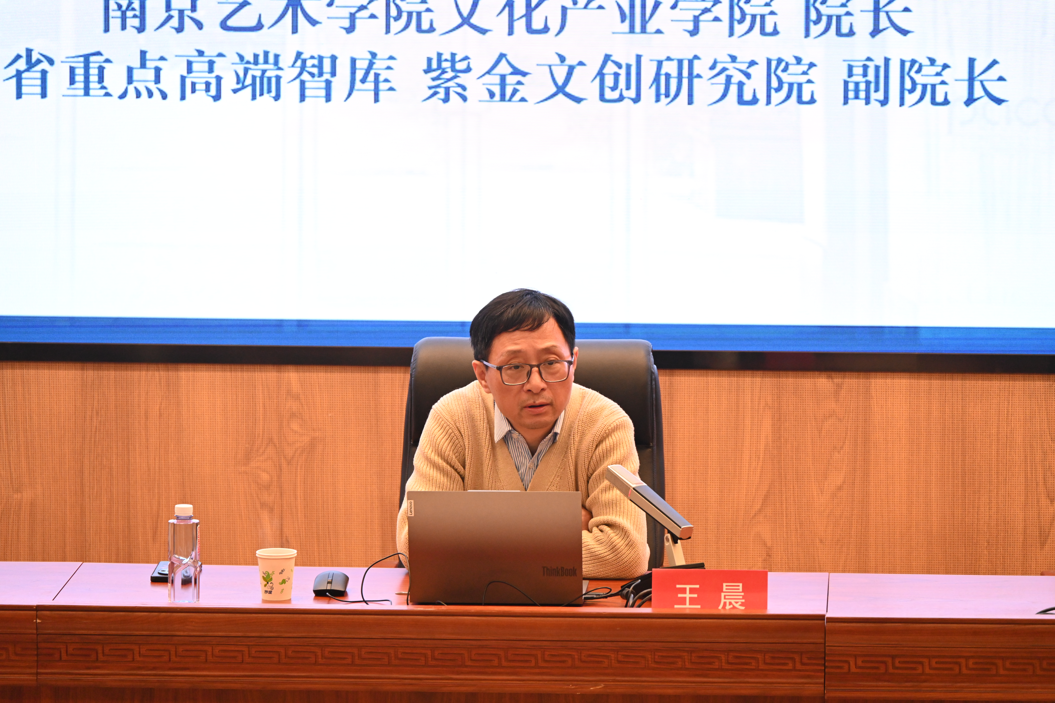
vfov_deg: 6.9
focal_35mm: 200
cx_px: 528
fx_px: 5861
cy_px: 352
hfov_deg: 10.3
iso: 3200
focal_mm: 200
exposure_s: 1/250
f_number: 6.3
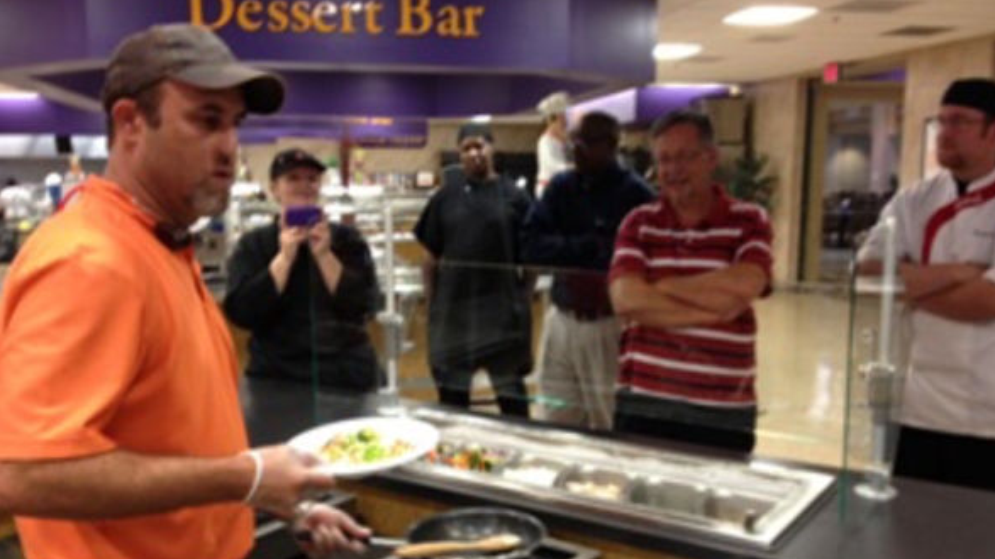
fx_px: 1029
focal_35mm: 39
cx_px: 505
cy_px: 339
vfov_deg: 30.3
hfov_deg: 51.6
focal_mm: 4.28
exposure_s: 1/20
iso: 160
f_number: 2.4
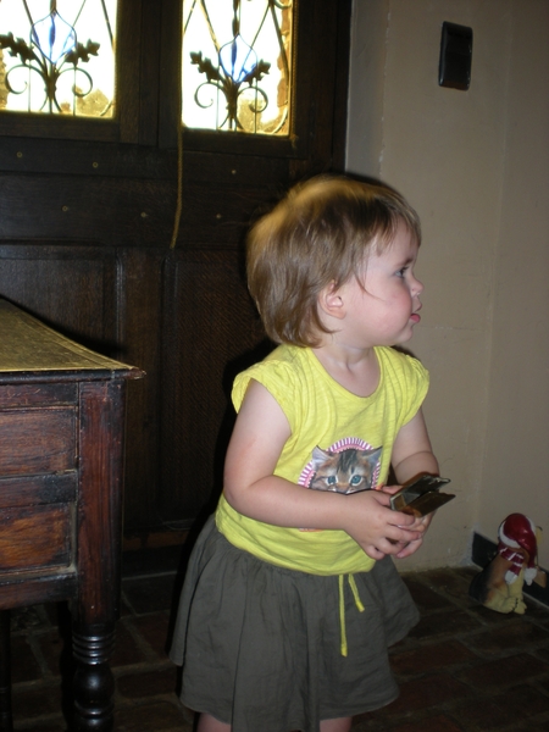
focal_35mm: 38
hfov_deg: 37.7
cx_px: 274
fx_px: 804
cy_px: 366
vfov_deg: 49.0
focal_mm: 6.3
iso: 64
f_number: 3.1
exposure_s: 1/60
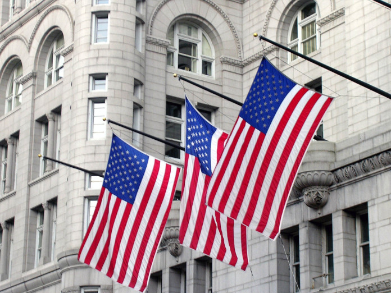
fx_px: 1299
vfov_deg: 12.9
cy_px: 146
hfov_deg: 17.1
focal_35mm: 115
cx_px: 196
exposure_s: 1/13.2
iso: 50
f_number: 4.9
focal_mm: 17.4
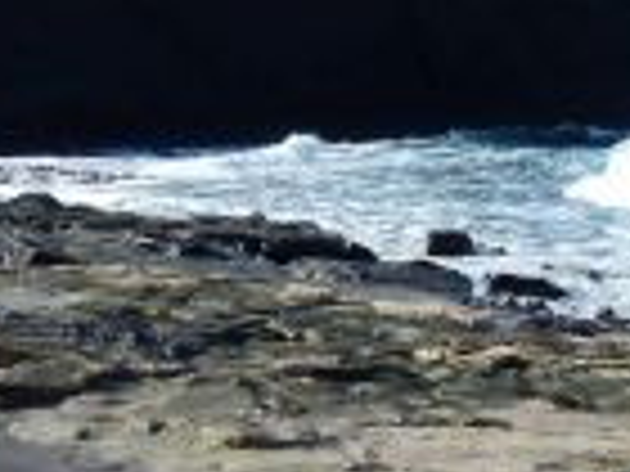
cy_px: 142
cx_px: 562
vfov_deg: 11.5
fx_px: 2348
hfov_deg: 15.1
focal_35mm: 129
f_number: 4
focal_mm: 6.4
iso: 100
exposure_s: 1/800
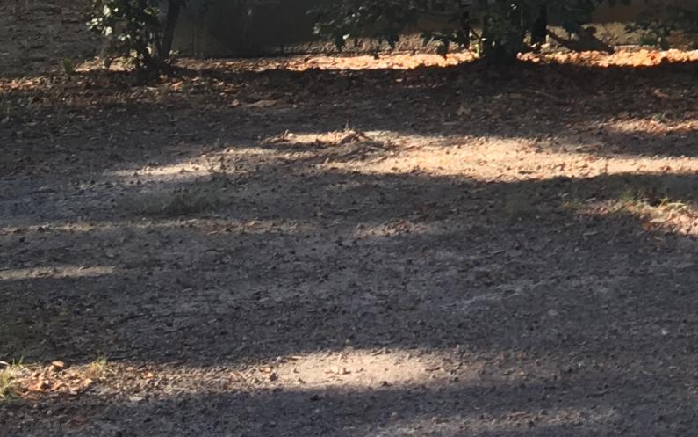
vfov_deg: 10.7
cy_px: -290
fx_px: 2207
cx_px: 1128
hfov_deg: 16.0
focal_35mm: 116
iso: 25
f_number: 2.2
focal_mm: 4.15
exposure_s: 1/127
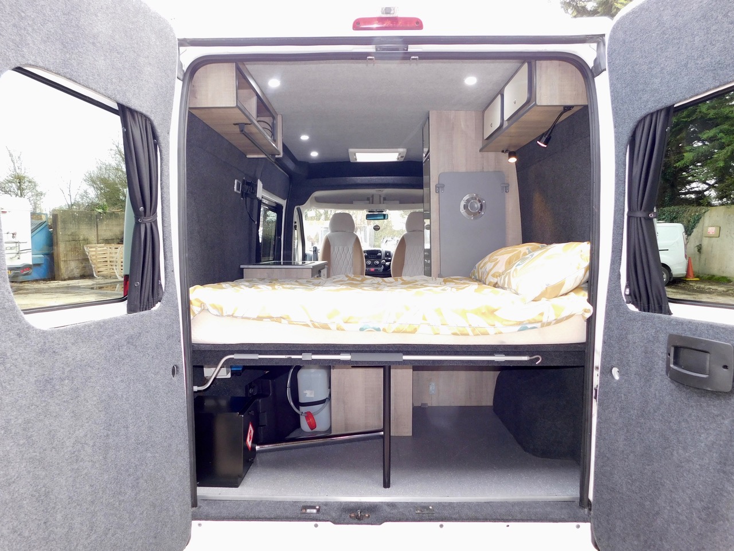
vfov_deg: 58.9
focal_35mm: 23
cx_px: 367
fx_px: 488
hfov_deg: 73.9
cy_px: 276
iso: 160
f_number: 3
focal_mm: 4
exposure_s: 1/30
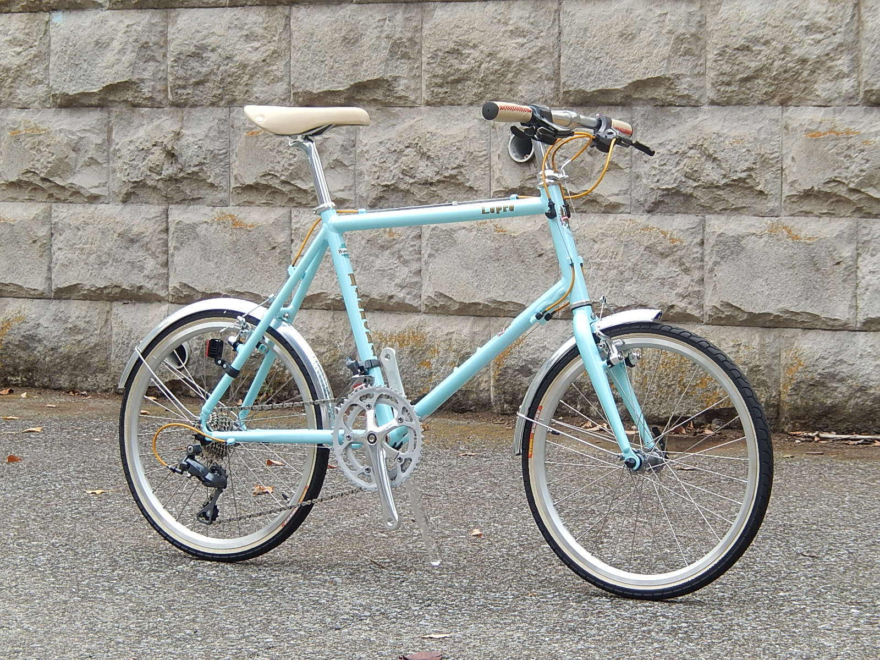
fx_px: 2974
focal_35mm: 117
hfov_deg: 16.8
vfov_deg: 12.7
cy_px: 330
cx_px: 440
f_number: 5.5
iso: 125
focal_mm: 21
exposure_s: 1/50
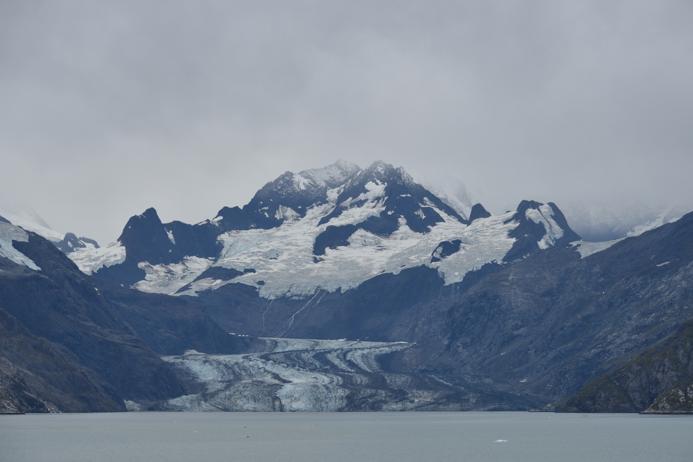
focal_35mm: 119
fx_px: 2291
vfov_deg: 11.5
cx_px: 353
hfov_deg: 17.2
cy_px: 245
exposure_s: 1/250
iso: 100
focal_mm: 112
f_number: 7.1
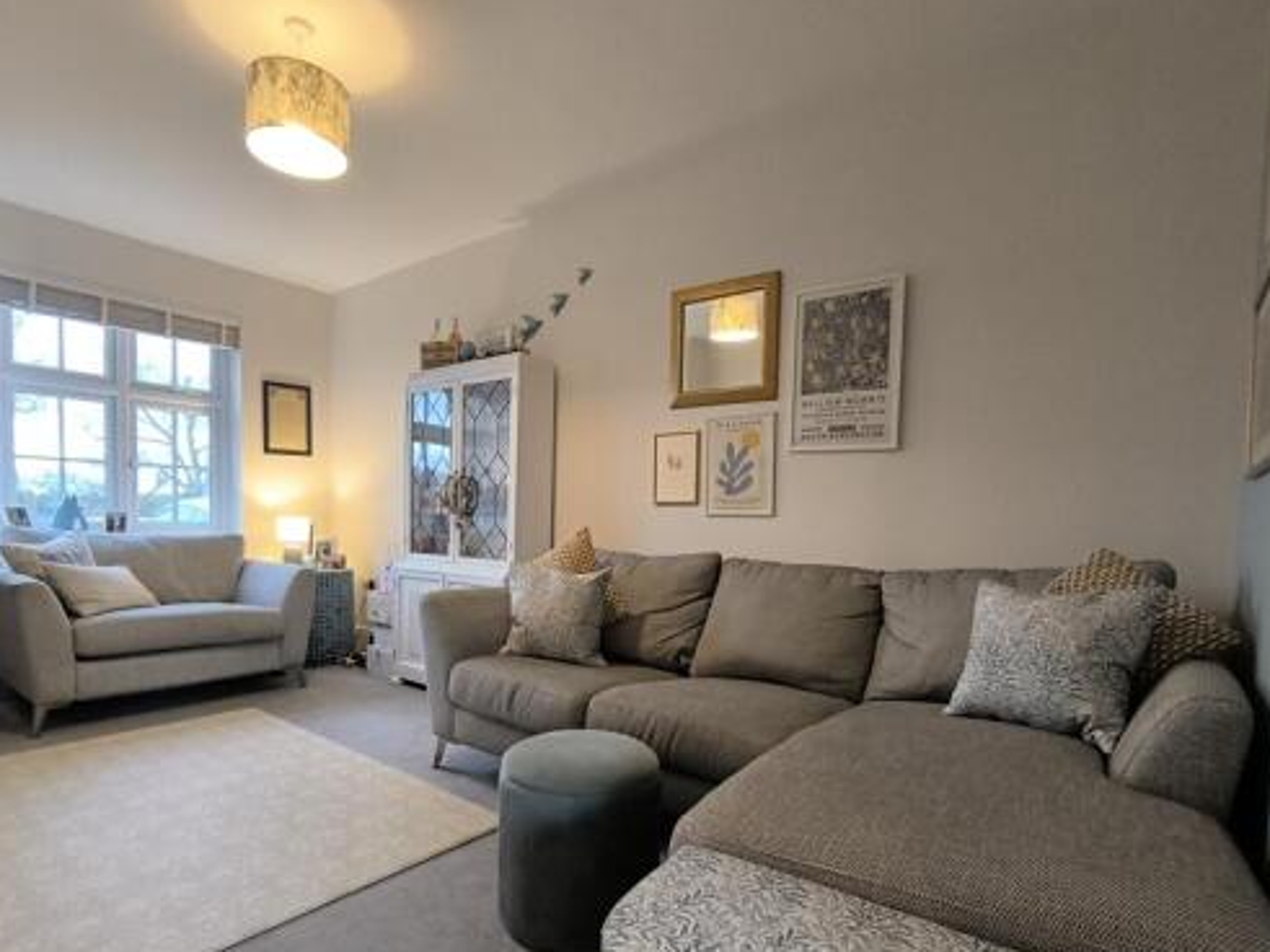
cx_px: 604
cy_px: 552
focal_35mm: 19
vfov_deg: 68.2
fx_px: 697
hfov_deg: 84.6
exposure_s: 1/33.3
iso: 400
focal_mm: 1.65
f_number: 2.2
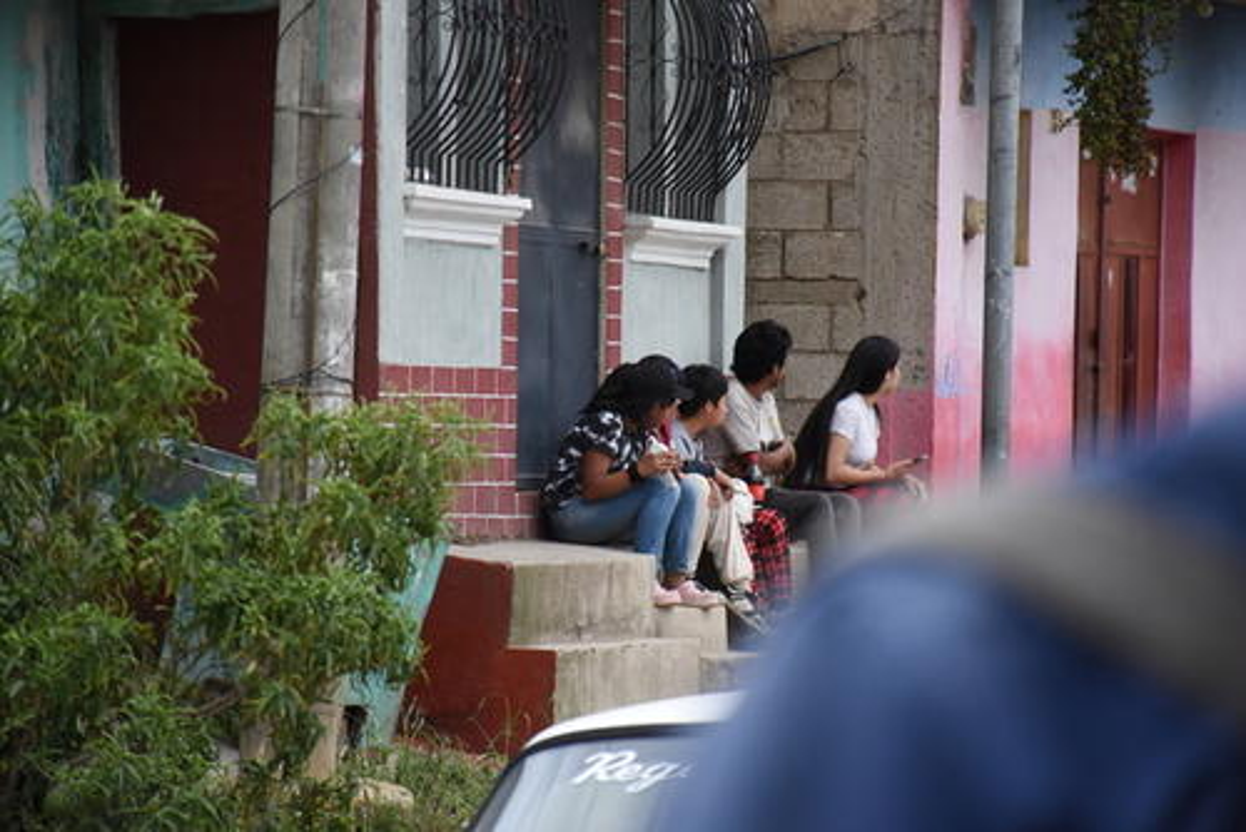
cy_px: 416
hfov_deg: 9.8
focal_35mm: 210
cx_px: 623
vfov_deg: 6.6
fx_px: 7272
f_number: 5.6
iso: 1000
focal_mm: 140
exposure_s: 1/2500
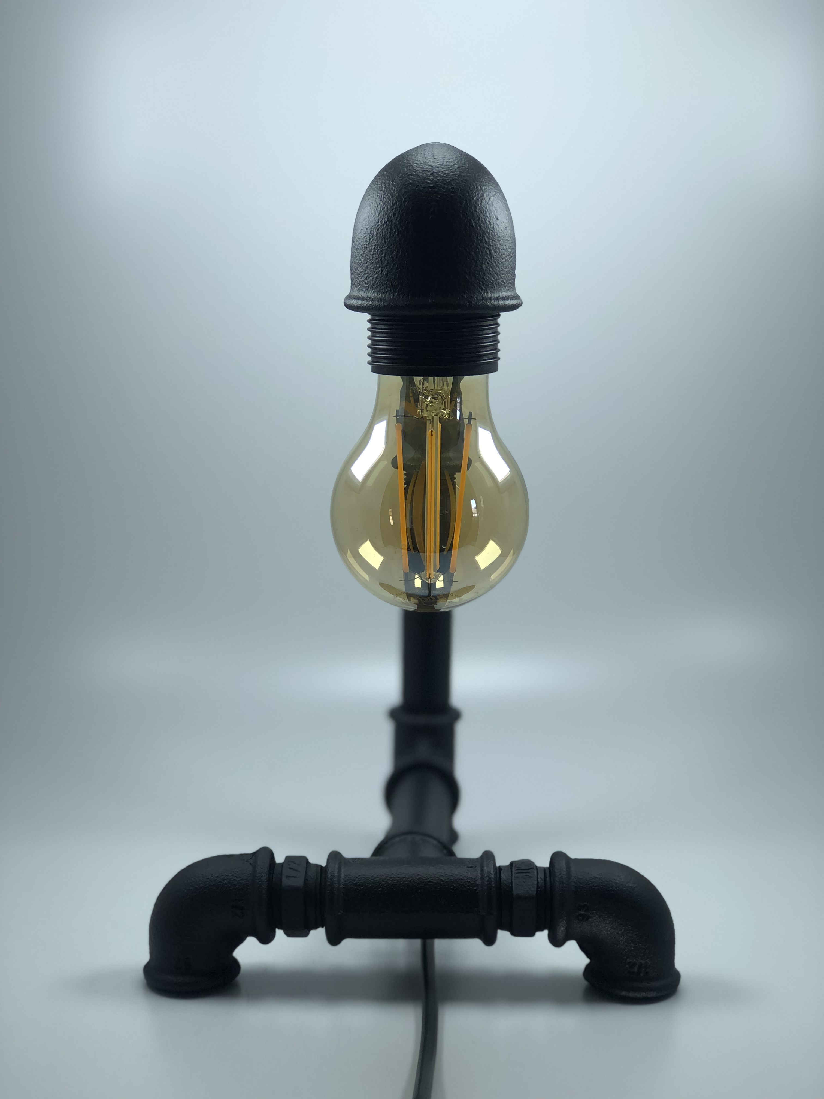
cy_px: 550
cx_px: 412
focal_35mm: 57
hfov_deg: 25.7
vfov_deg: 33.8
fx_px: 1809
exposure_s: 1/121
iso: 20
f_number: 2.8
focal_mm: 6.6
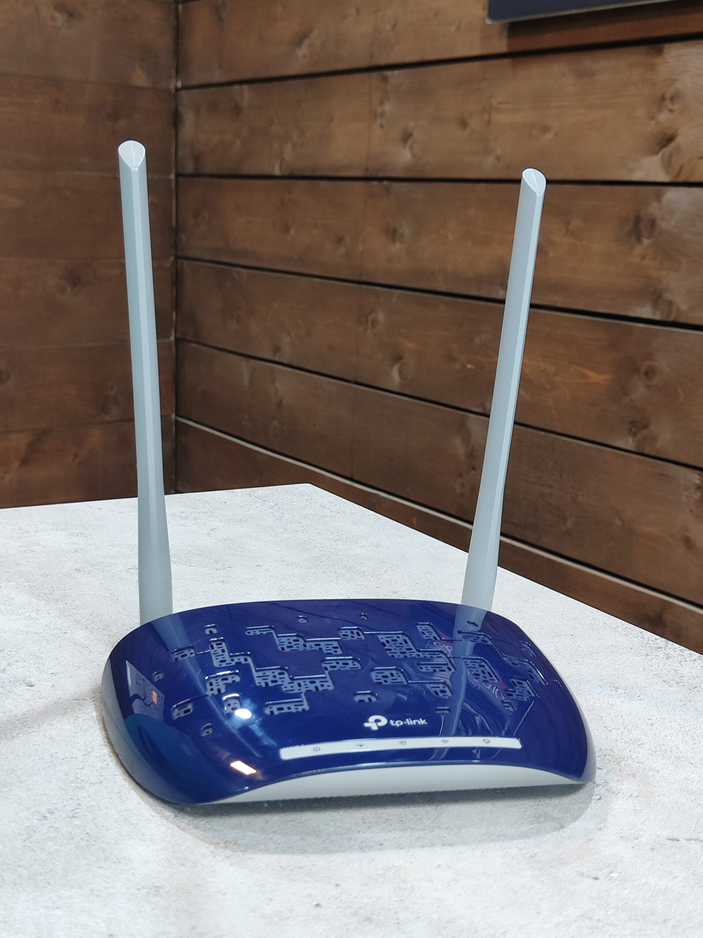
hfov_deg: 58.9
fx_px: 623
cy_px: 469
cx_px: 352
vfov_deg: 73.9
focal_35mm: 23
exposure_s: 1/50
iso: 491
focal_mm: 5.59
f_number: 1.88
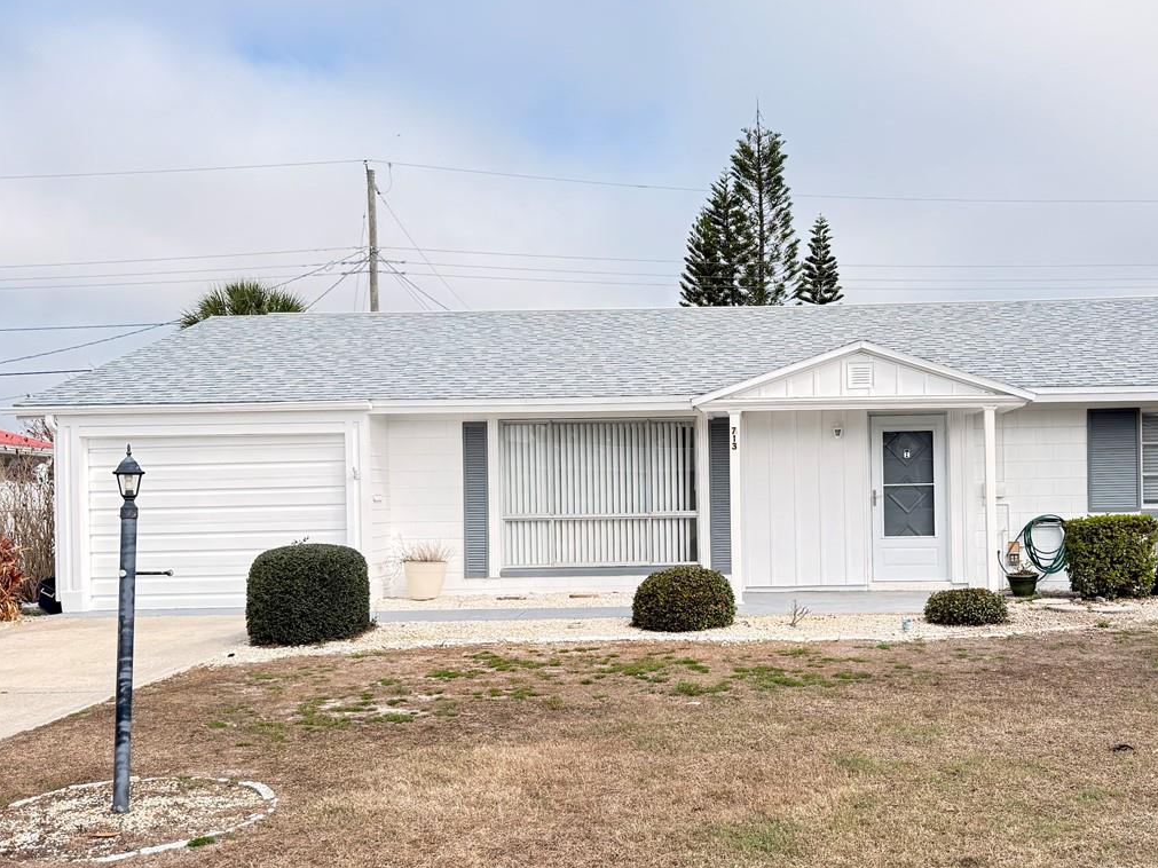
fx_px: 1271
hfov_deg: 48.4
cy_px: 494
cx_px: 748
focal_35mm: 38
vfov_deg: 37.6
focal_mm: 6.76
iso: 100
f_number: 1.78
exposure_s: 1/2299
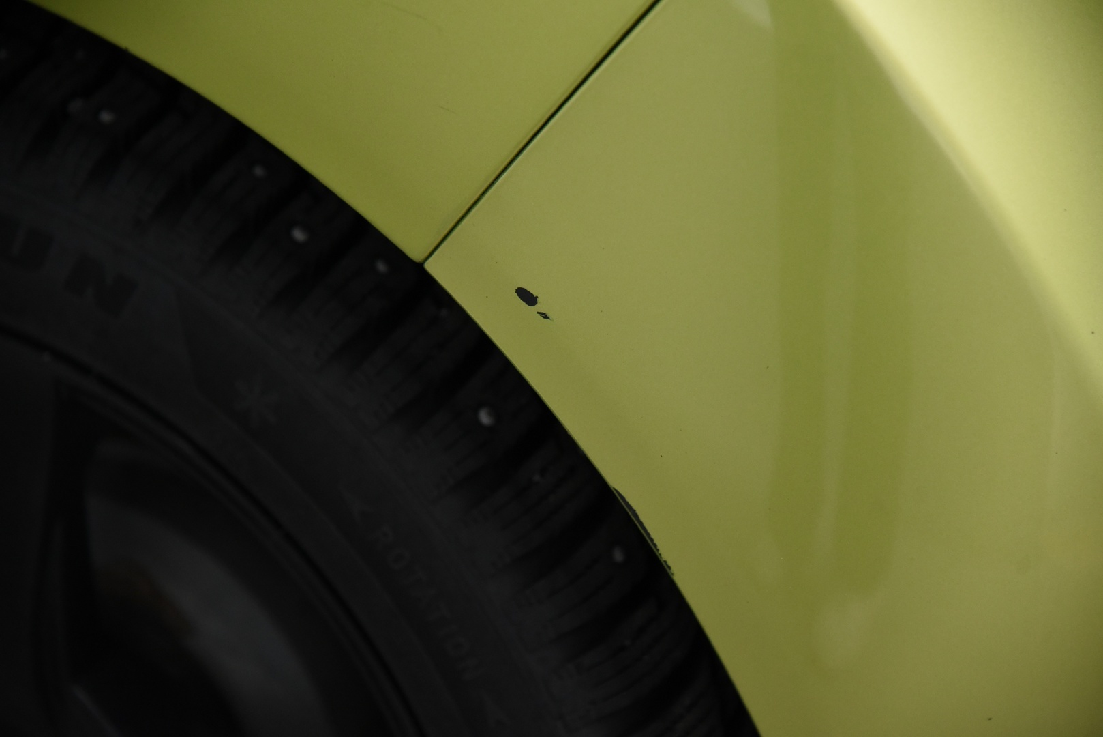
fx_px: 2912
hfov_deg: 21.5
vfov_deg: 14.4
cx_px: 552
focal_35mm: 95
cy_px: 368
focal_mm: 95
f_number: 4
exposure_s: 1/200
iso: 4000
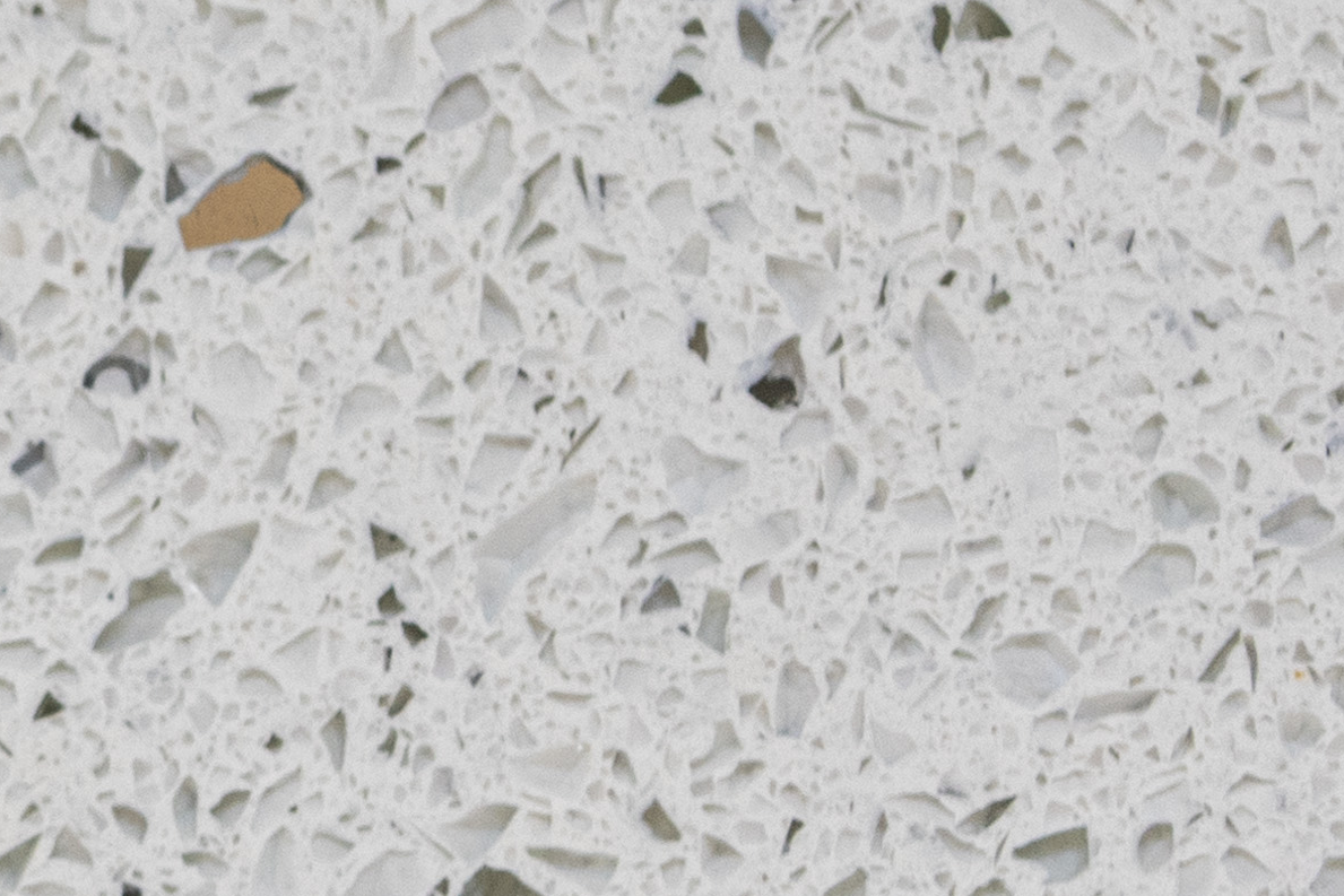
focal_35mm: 234
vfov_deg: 5.9
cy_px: 528
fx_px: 8736
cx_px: -1309
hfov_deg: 8.4
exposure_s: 1/80
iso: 200
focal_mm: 35
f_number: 4.5
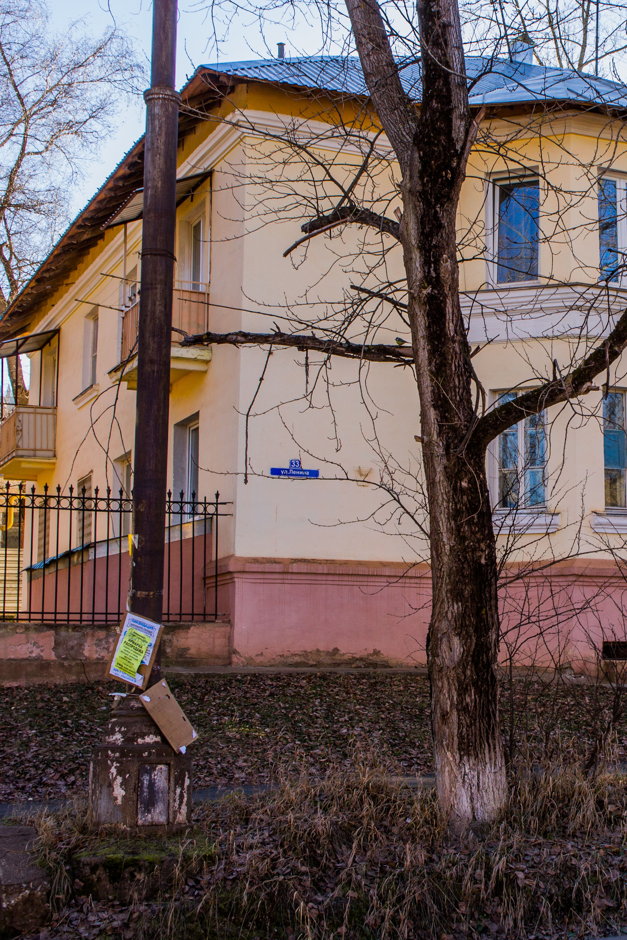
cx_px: 558
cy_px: 464
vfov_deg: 36.2
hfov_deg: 24.0
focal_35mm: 55
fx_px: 1437
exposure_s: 1/100
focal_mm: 24
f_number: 9
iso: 200
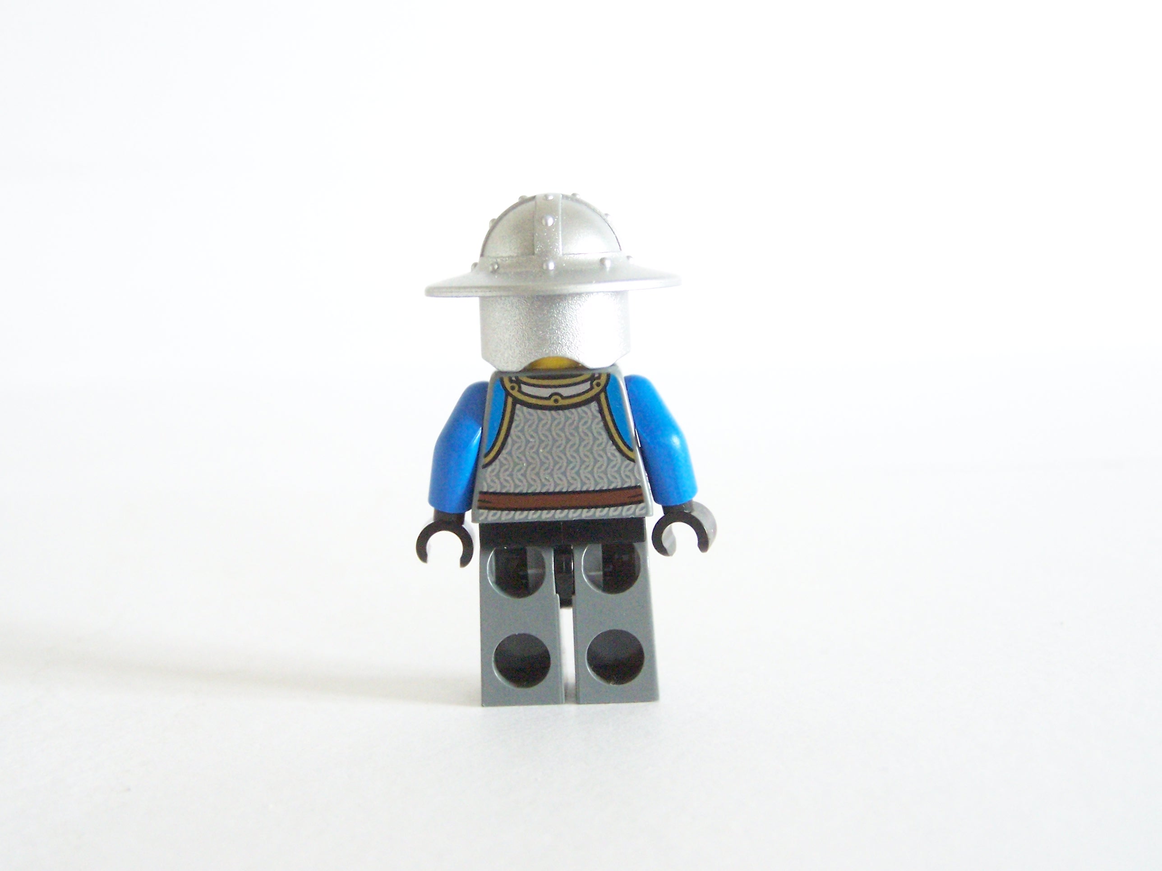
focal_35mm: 64
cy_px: 436
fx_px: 2148
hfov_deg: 30.3
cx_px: 581
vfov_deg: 22.9
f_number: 3.2
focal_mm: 10.7
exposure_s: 1/4
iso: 400
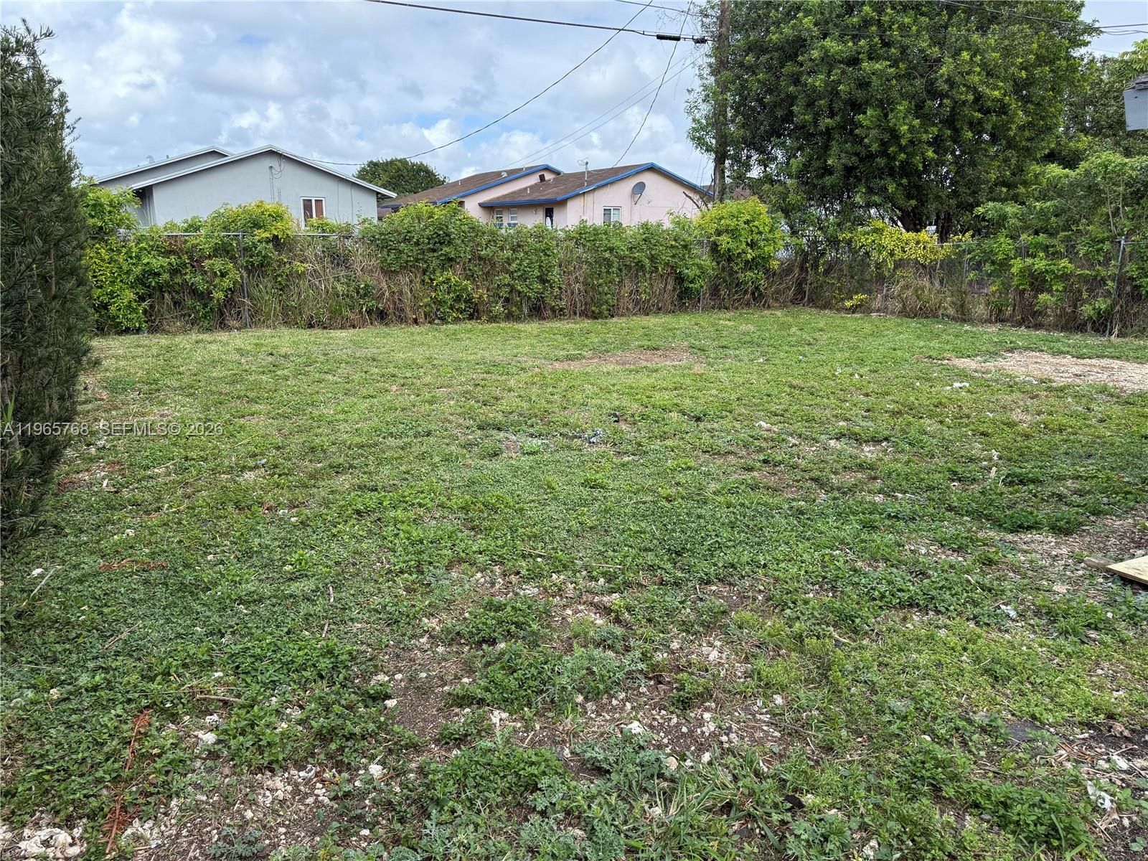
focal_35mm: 24
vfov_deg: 56.8
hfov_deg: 71.6
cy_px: 430
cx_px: 574
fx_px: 796
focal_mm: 6.76
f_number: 1.78
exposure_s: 1/2232
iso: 100
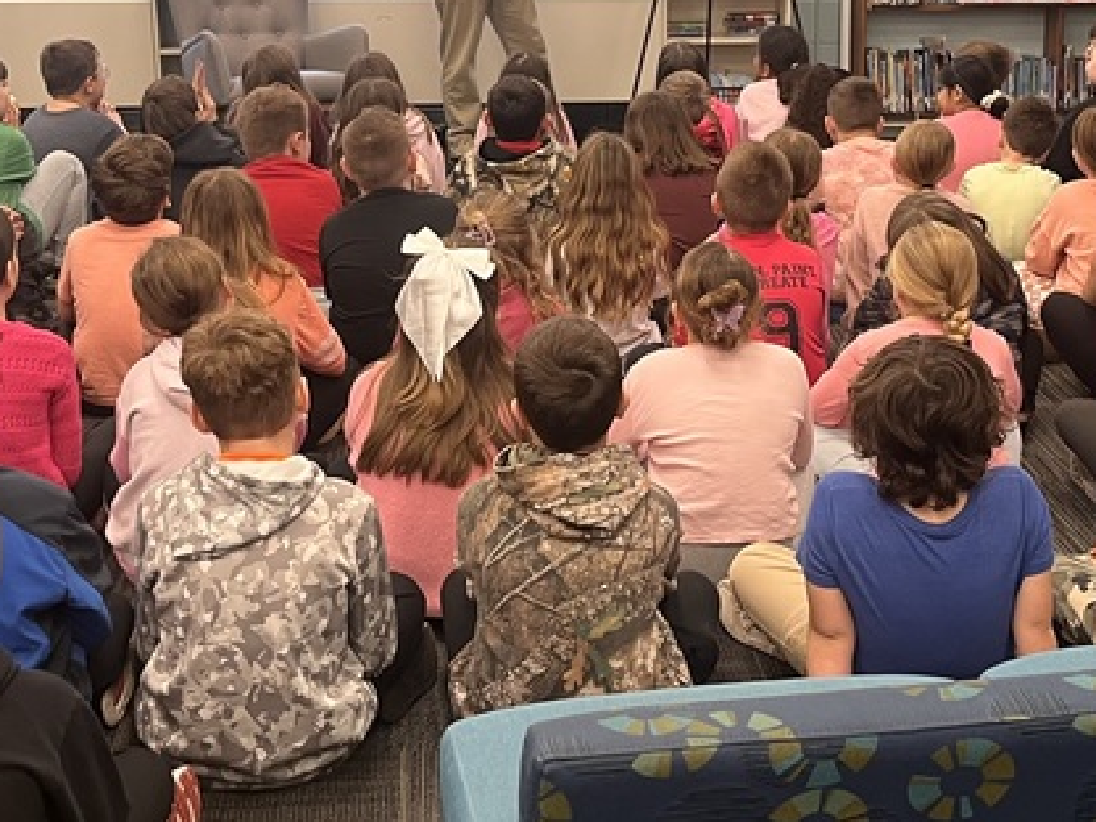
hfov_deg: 30.2
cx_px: 656
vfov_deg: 22.9
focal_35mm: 64
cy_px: 364
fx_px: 2026
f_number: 1.6
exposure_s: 1/60
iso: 80
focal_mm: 5.1
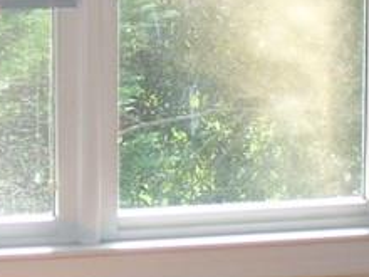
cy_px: 34
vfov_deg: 8.6
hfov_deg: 11.5
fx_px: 1833
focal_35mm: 172
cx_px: 163
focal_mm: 6.1
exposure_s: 1/100
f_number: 2.8
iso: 100
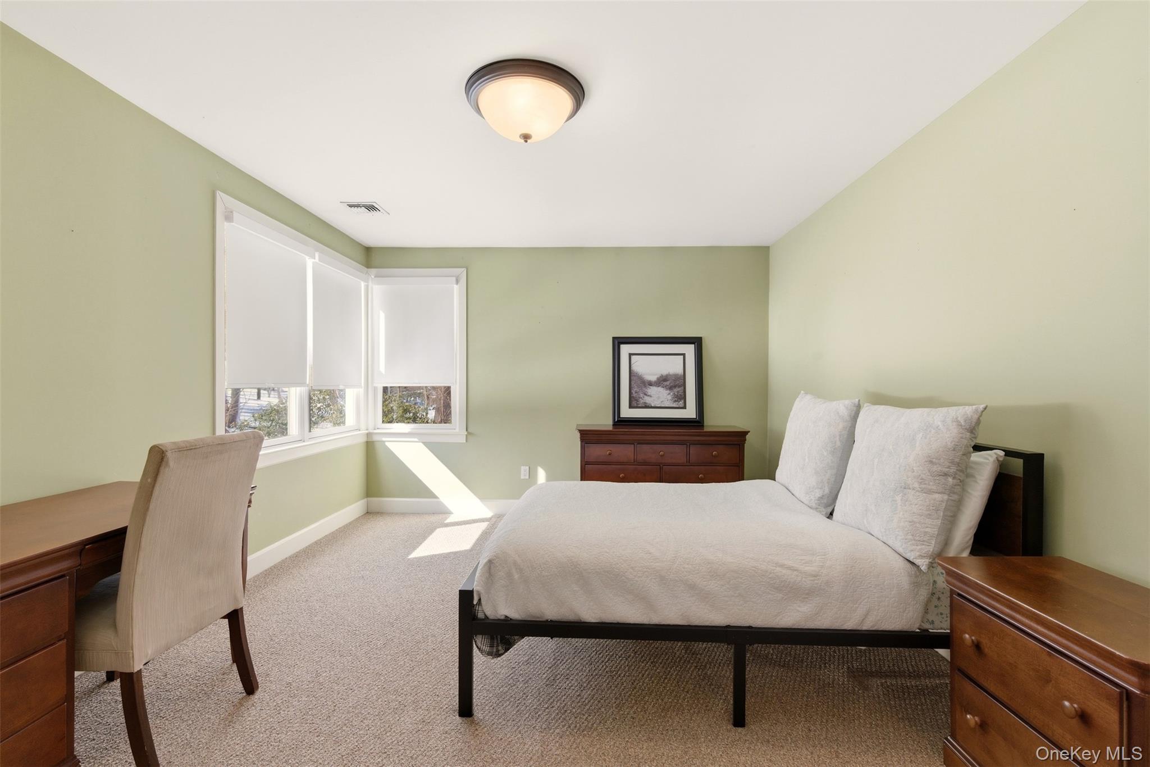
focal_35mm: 16
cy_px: 384
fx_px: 511
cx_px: 575
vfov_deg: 73.7
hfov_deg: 96.7
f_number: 9
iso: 250
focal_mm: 16
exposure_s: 1/100
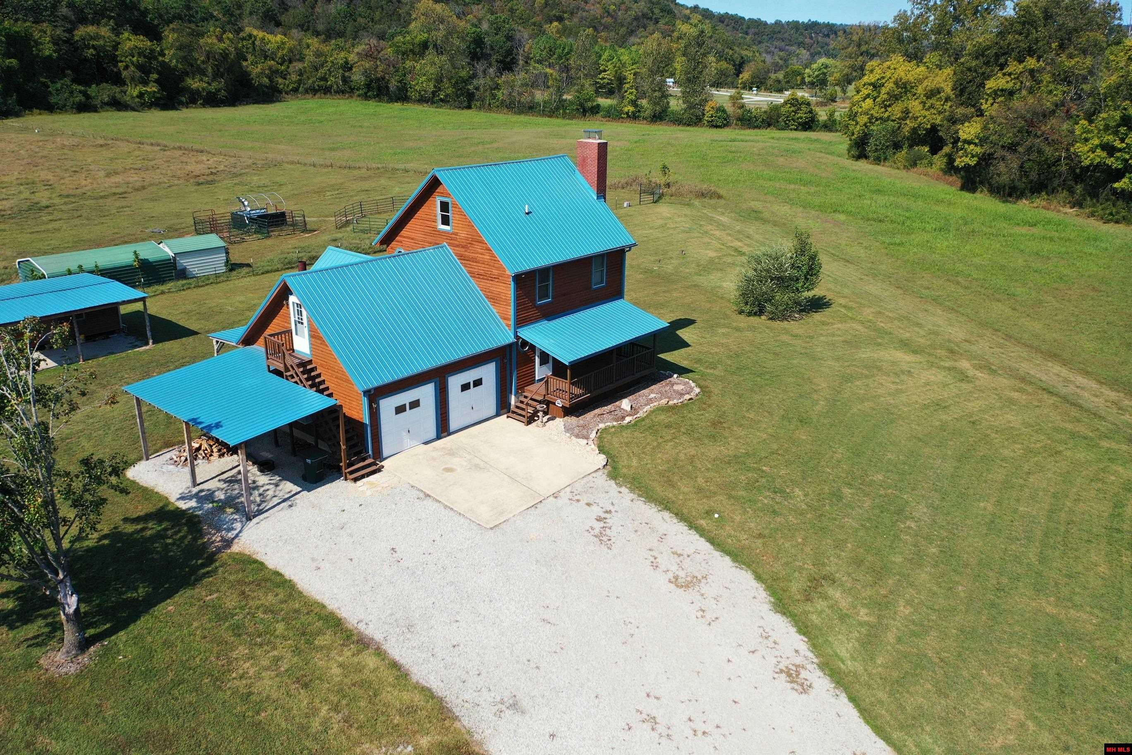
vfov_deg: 46.4
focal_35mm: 28
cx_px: 566
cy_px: 378
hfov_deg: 65.5
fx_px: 880
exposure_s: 1/1600
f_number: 2.8
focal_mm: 10.26
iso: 100
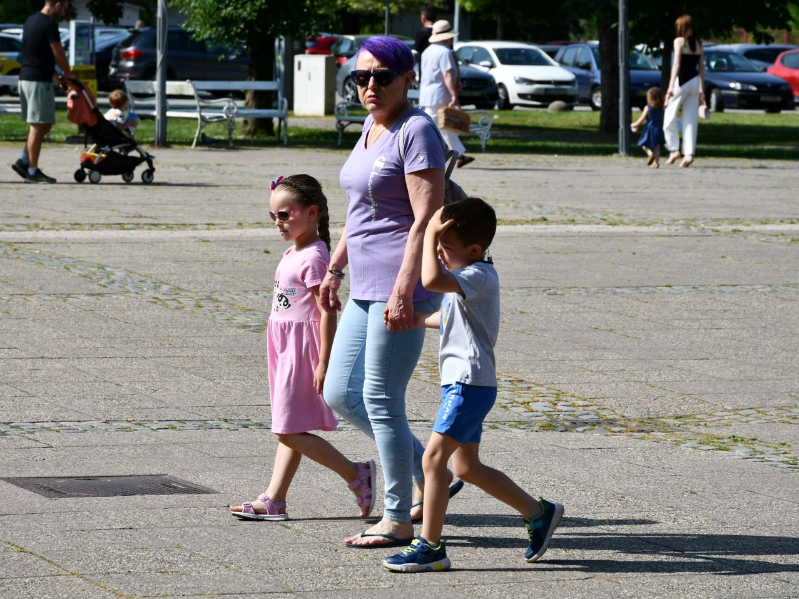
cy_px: 300
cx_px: 368
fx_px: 3554
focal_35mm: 154
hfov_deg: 12.8
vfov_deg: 9.6
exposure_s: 1/320
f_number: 9
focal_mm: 95
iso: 100
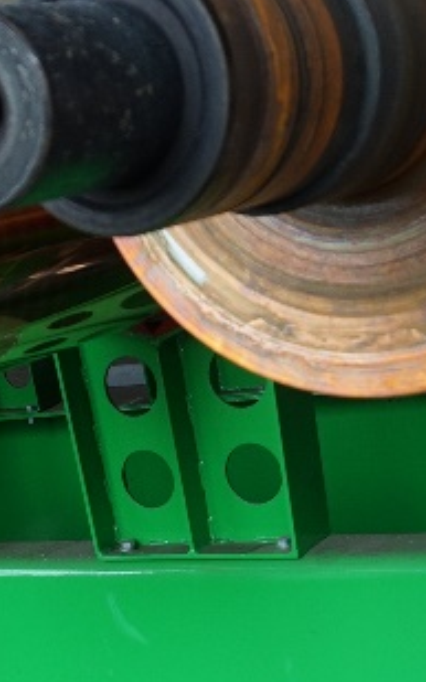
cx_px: 60
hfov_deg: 15.9
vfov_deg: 24.8
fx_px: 1505
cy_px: 610
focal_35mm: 81
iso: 400
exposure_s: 1/160
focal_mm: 16
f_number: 4
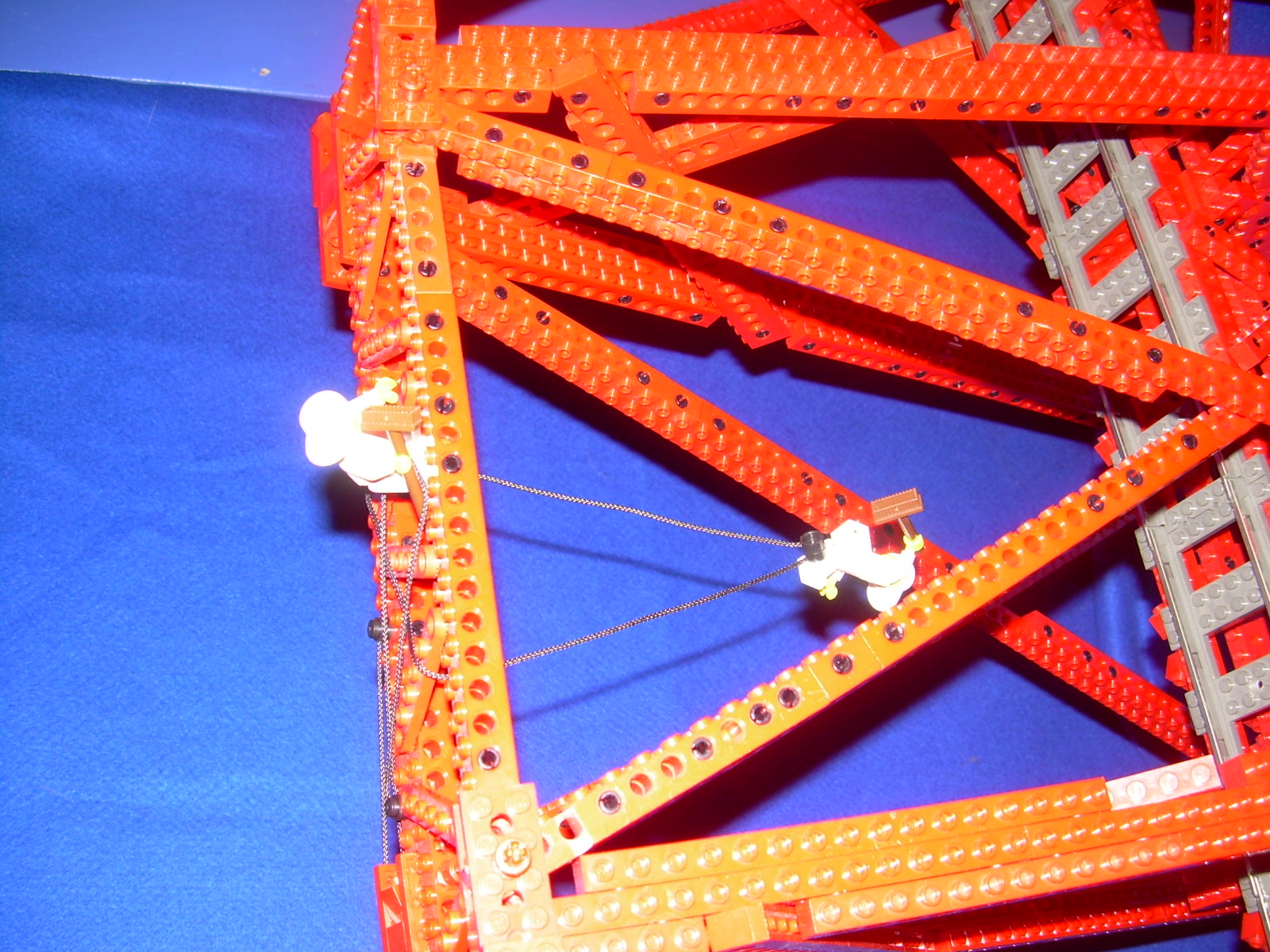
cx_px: 635
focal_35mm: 38
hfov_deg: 49.0
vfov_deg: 37.7
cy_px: 476
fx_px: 1394
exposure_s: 1/60
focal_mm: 6.3
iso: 50
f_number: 2.8
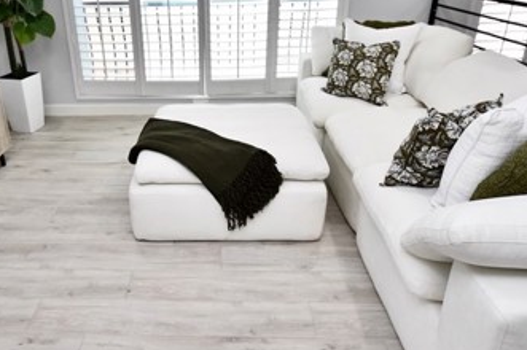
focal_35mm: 29
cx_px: 197
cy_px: 150
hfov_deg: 62.8
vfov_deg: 44.8
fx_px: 424
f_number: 4
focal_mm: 10
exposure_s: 1/200
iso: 800
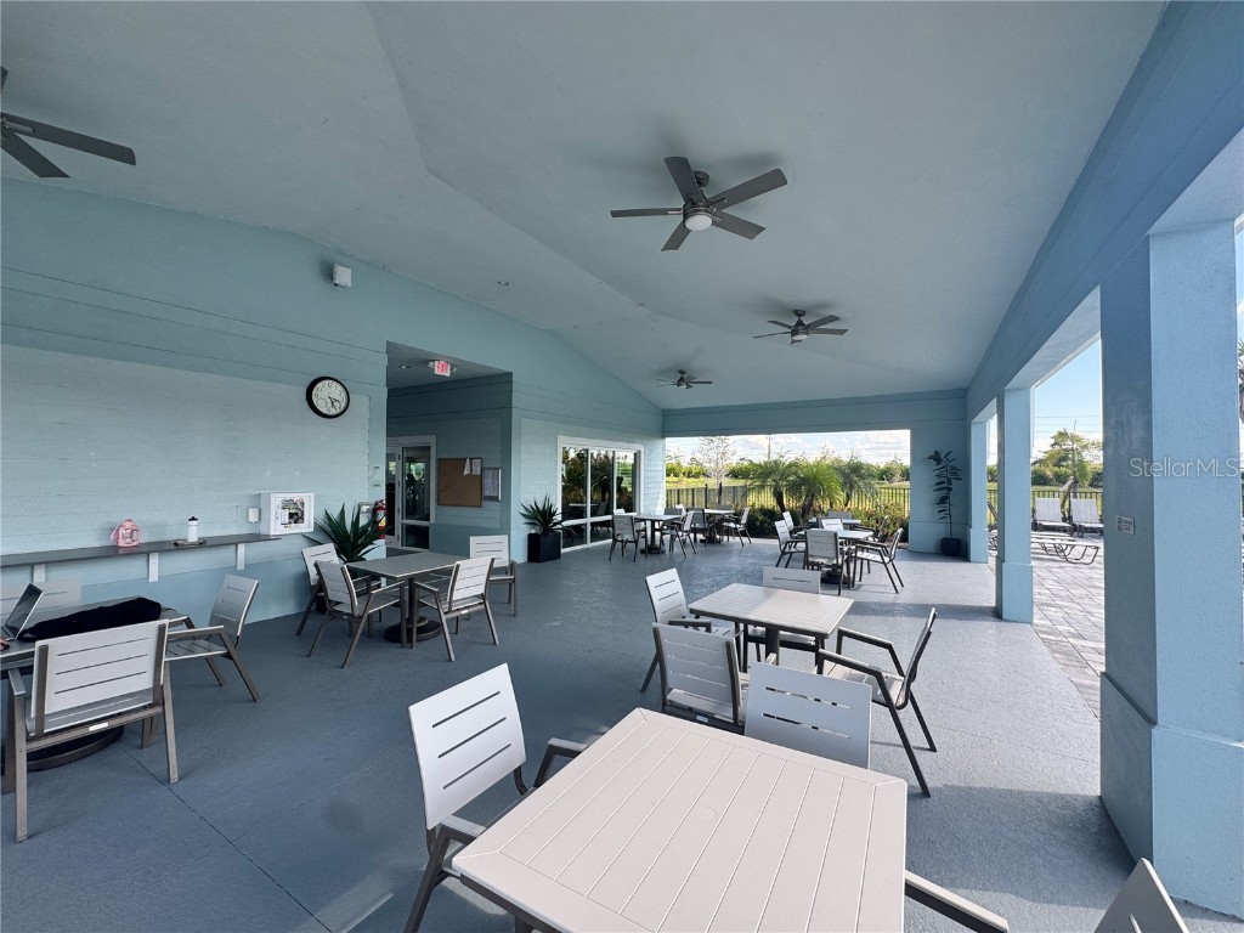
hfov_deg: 102.1
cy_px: 466
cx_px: 622
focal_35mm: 14
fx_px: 503
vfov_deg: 85.7
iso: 40
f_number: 2.2
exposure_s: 1/259
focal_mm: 2.22
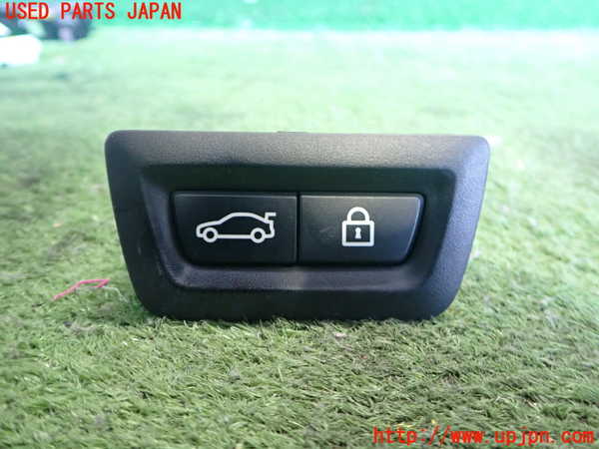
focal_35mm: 30
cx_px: 300
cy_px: 224
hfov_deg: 60.0
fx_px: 519
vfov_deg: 46.8
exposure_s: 1/30
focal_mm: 5.4
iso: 800
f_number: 2.3
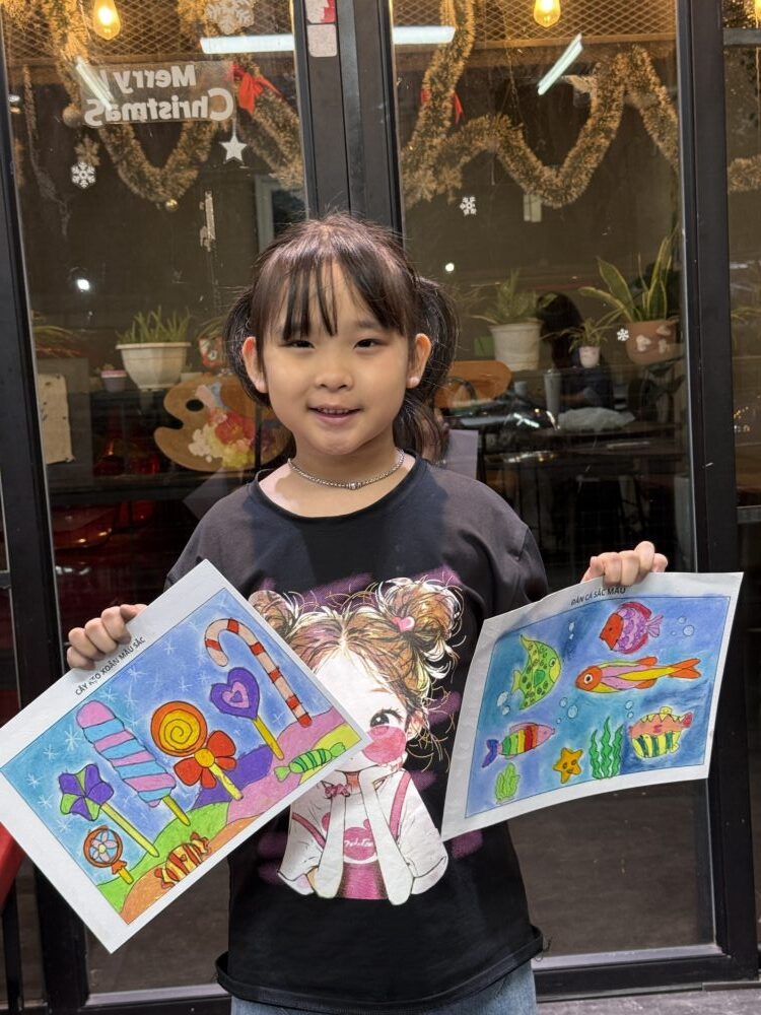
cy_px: 508
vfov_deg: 39.7
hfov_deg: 30.3
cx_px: 380
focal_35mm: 48
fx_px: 1407
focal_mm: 6.76
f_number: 1.78
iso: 100
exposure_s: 1/50
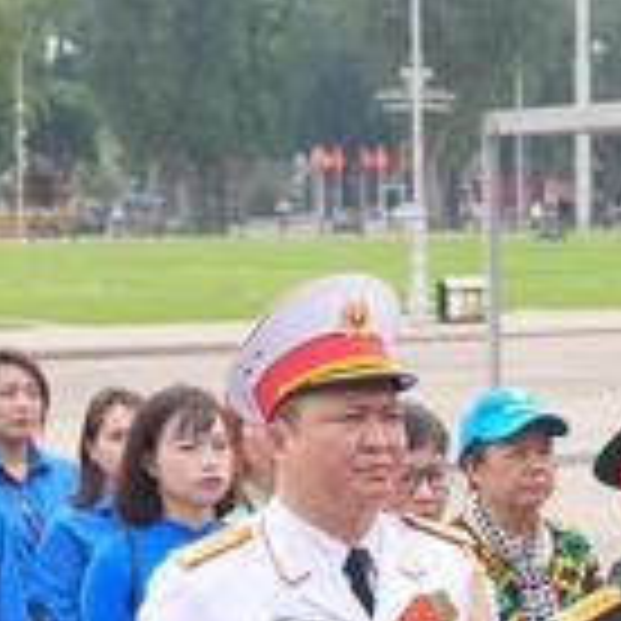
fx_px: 3459
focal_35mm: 170
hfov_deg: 10.3
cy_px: 470
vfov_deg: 10.2
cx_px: 274
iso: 200
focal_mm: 34.7
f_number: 3.5
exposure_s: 1/400
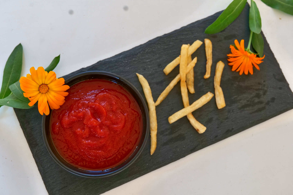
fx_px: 488
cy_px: 98
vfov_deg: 22.6
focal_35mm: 60
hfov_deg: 33.4
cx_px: 146
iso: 1250
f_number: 8
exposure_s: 1/60
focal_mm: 60
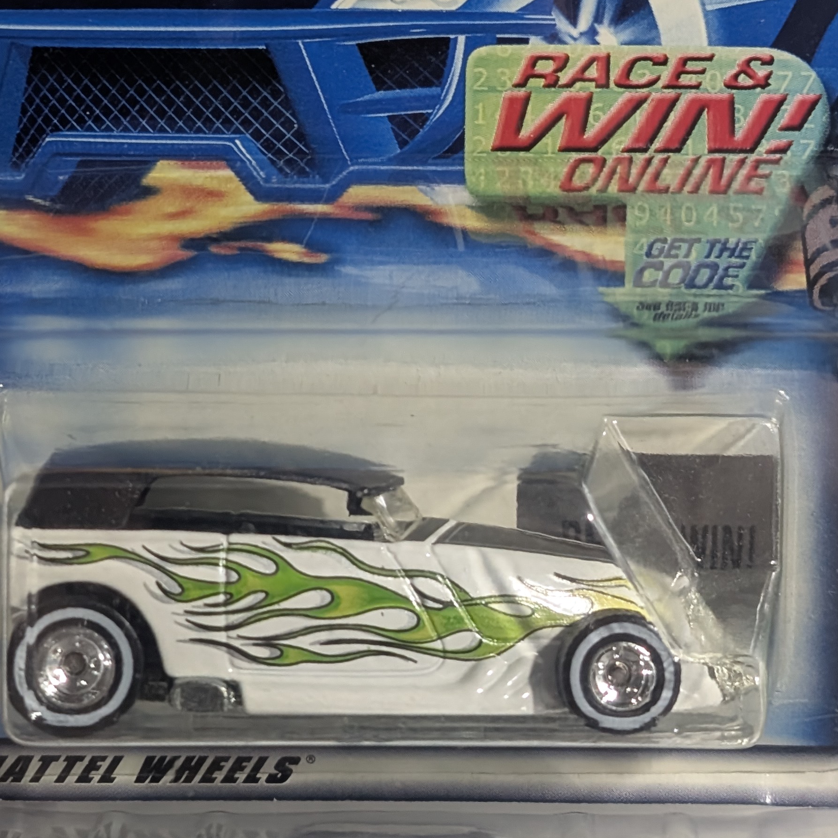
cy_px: 59
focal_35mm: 99
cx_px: 450
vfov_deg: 17.3
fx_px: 2711
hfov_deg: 17.6
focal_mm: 6.9
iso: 163
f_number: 1.68
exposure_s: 1/47
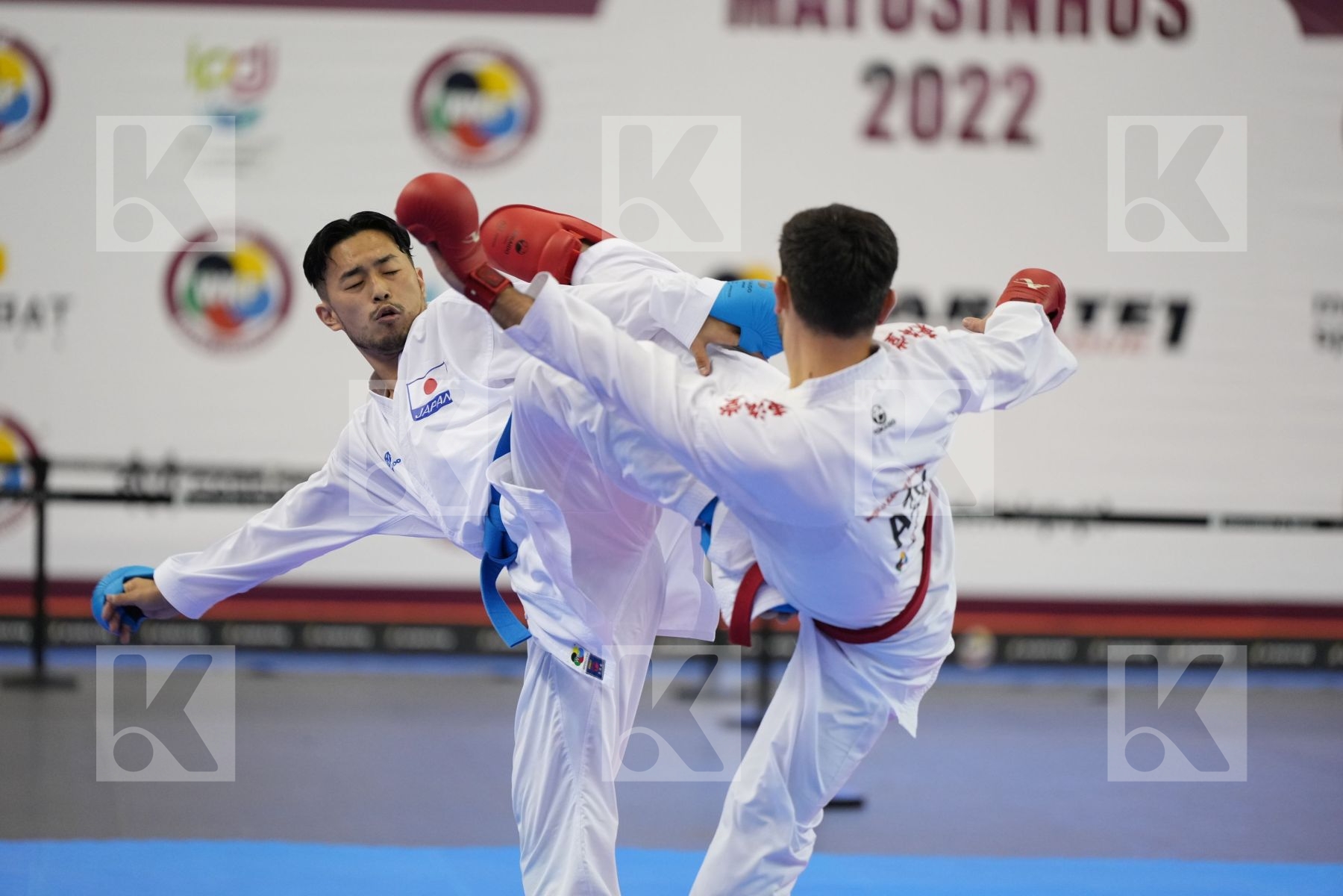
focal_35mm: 197
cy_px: 448
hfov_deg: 10.4
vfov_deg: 7.0
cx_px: 672
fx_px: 7349
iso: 2500
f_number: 2.8
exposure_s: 1/1000
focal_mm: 197
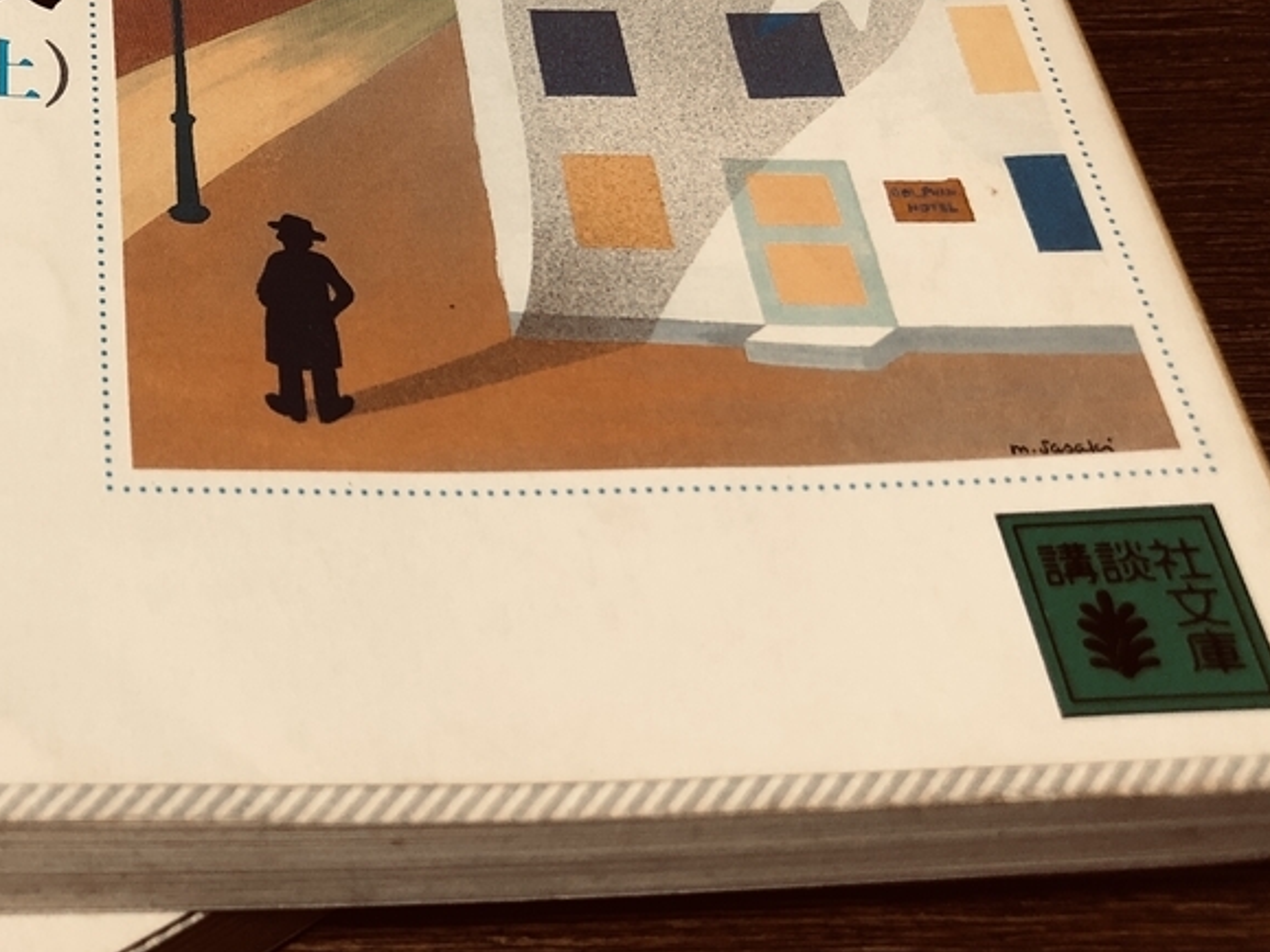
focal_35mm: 58
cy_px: 165
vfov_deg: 24.7
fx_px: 2127
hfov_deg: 31.6
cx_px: 110
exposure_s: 1/17
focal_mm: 3.99
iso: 64
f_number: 1.8
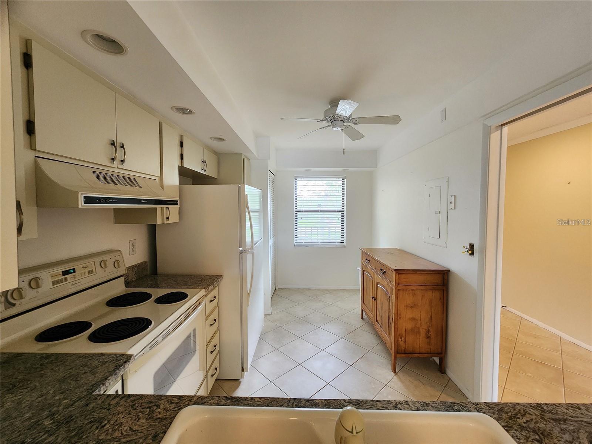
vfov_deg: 89.9
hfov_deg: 106.2
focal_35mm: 13
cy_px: 222
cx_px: 296
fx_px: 222
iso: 400
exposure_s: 1/30
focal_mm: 2.2
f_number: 2.2
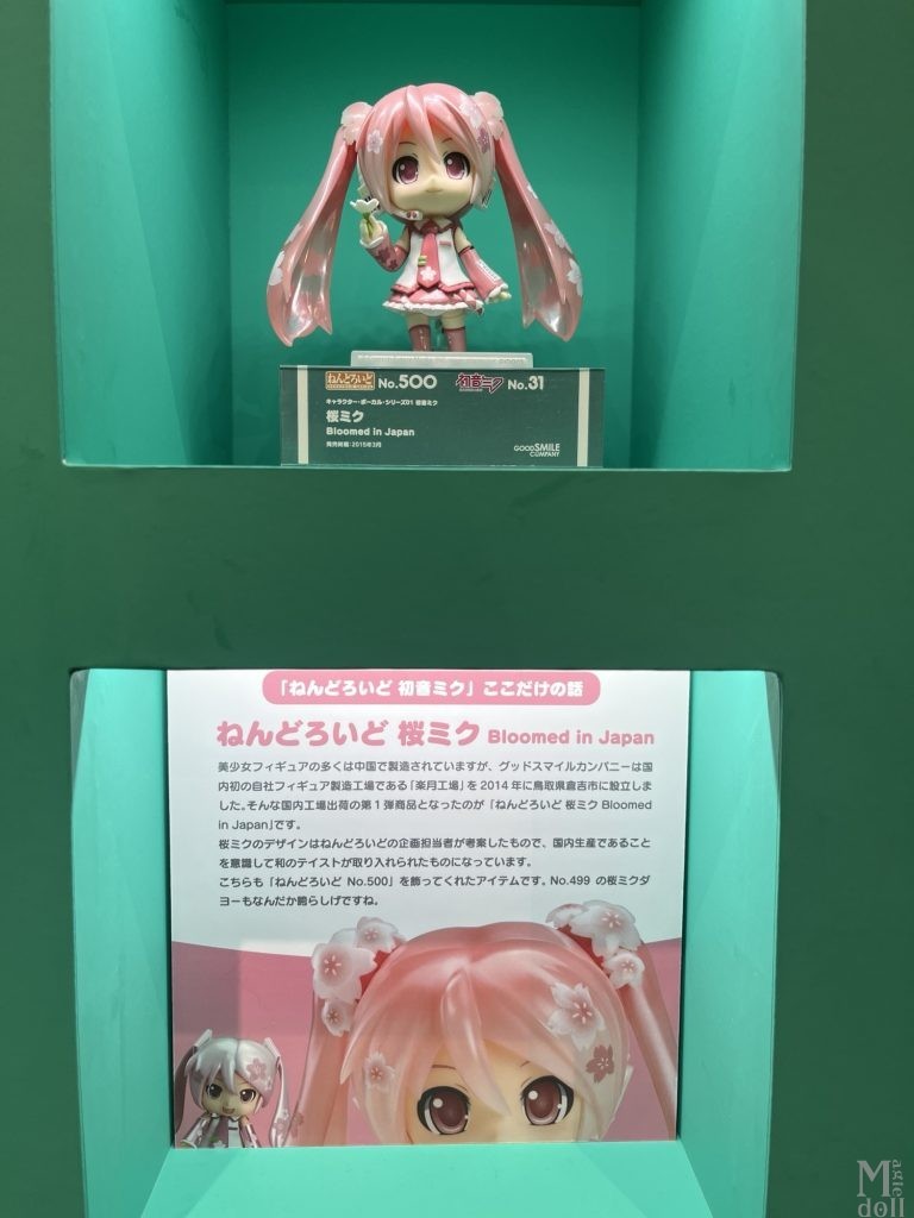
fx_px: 915
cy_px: 609
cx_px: 457
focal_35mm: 26
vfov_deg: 67.3
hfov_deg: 53.1
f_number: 1.6
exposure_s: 1/163
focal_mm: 5.1
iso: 40
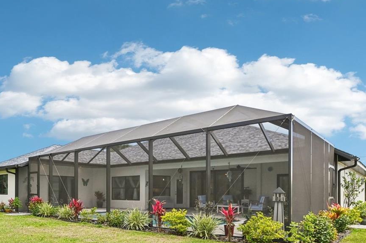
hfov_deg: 68.6
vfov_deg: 48.1
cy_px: 175
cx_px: 142
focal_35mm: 26
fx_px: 264
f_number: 8
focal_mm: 14
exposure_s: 1/800
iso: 400
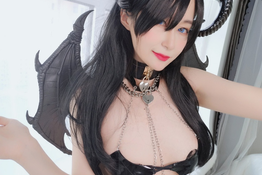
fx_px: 197
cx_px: 132
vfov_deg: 47.9
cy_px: 85
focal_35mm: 27
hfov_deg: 67.4
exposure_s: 1/100
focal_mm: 4.36
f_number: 1.8
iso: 100
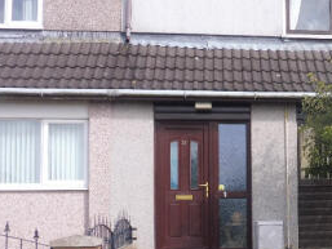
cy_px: 157
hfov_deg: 27.0
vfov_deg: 21.6
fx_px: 652
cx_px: 330
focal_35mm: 68
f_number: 4.5
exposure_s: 1/400
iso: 100
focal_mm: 5.4
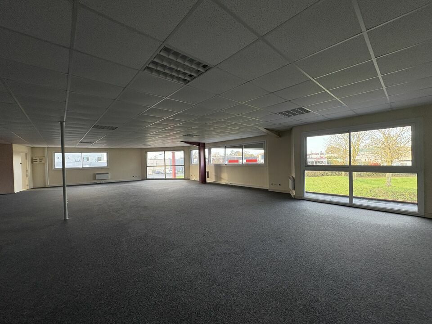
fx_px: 175
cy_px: 162
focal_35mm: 14
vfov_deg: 85.7
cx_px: 216
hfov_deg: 102.1
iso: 250
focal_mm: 2.22
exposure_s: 1/90
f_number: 2.2
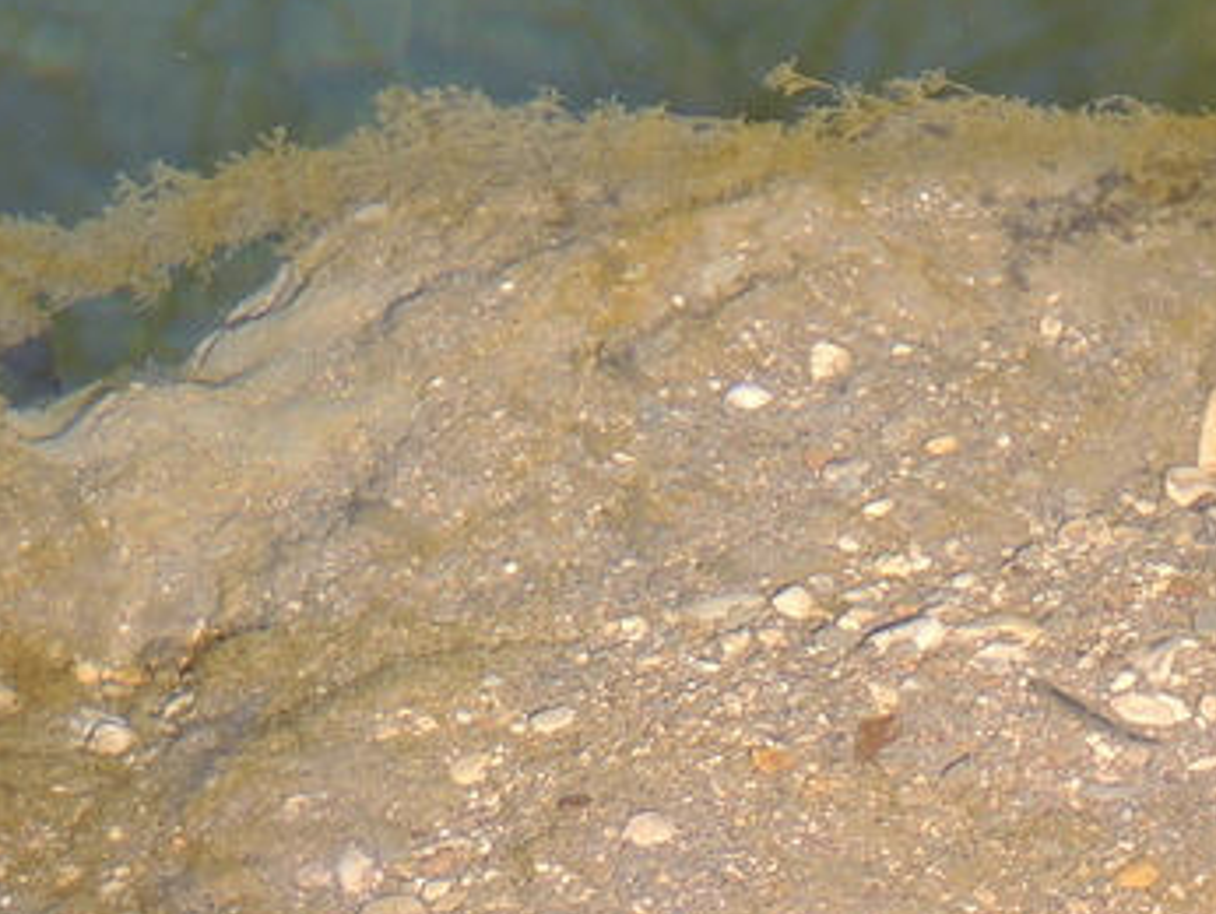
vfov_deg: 2.6
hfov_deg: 3.4
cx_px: 2182
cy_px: -411
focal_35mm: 573
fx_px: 20142
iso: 100
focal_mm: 27.6
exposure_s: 1/160
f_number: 4.4
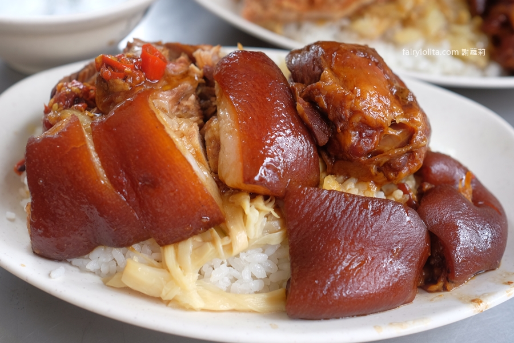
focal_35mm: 35
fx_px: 500
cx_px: 257
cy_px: 172
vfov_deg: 37.9
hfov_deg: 54.4
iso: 320
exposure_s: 1/110
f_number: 3.6
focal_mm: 23
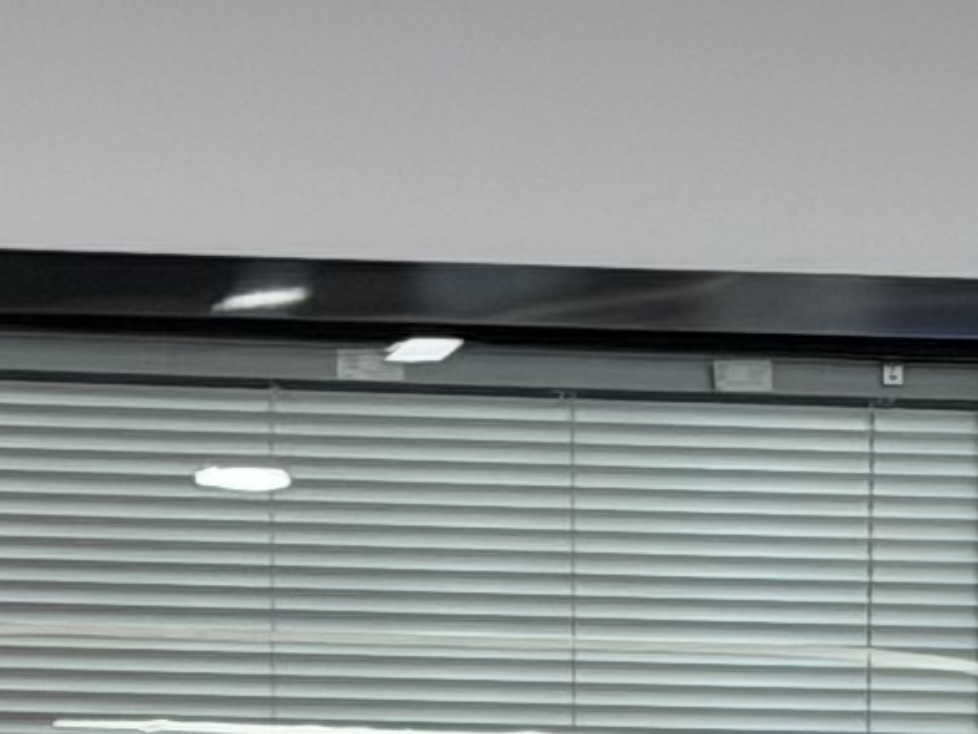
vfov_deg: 4.5
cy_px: 2239
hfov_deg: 6.3
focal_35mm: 316
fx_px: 8928
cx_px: 764
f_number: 1.78
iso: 125
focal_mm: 6.76
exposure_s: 1/98
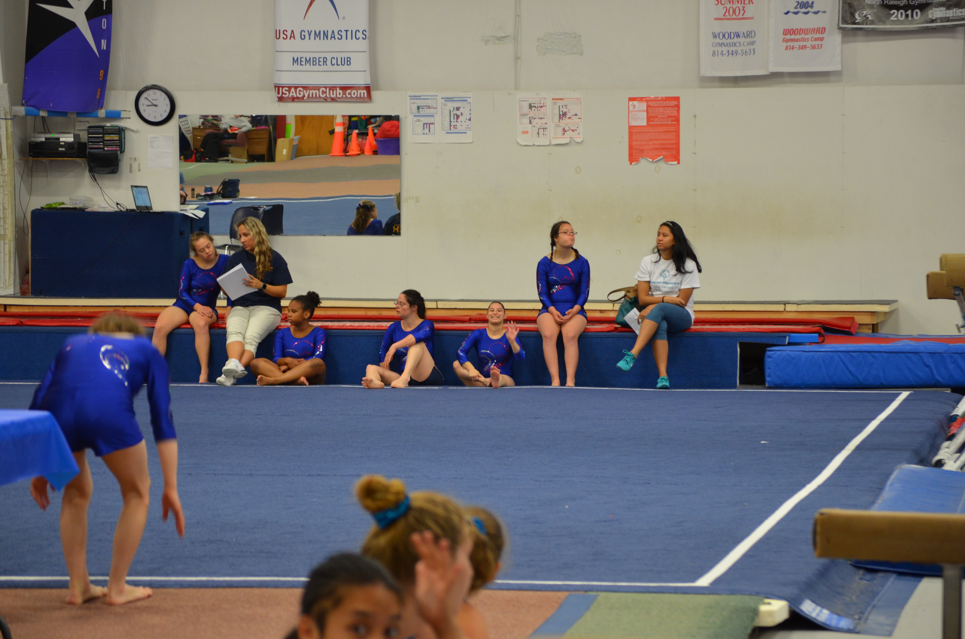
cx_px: 482
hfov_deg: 17.1
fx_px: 3210
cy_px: 320
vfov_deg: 11.4
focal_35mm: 120
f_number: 4.2
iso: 800
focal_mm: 80
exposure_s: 1/50
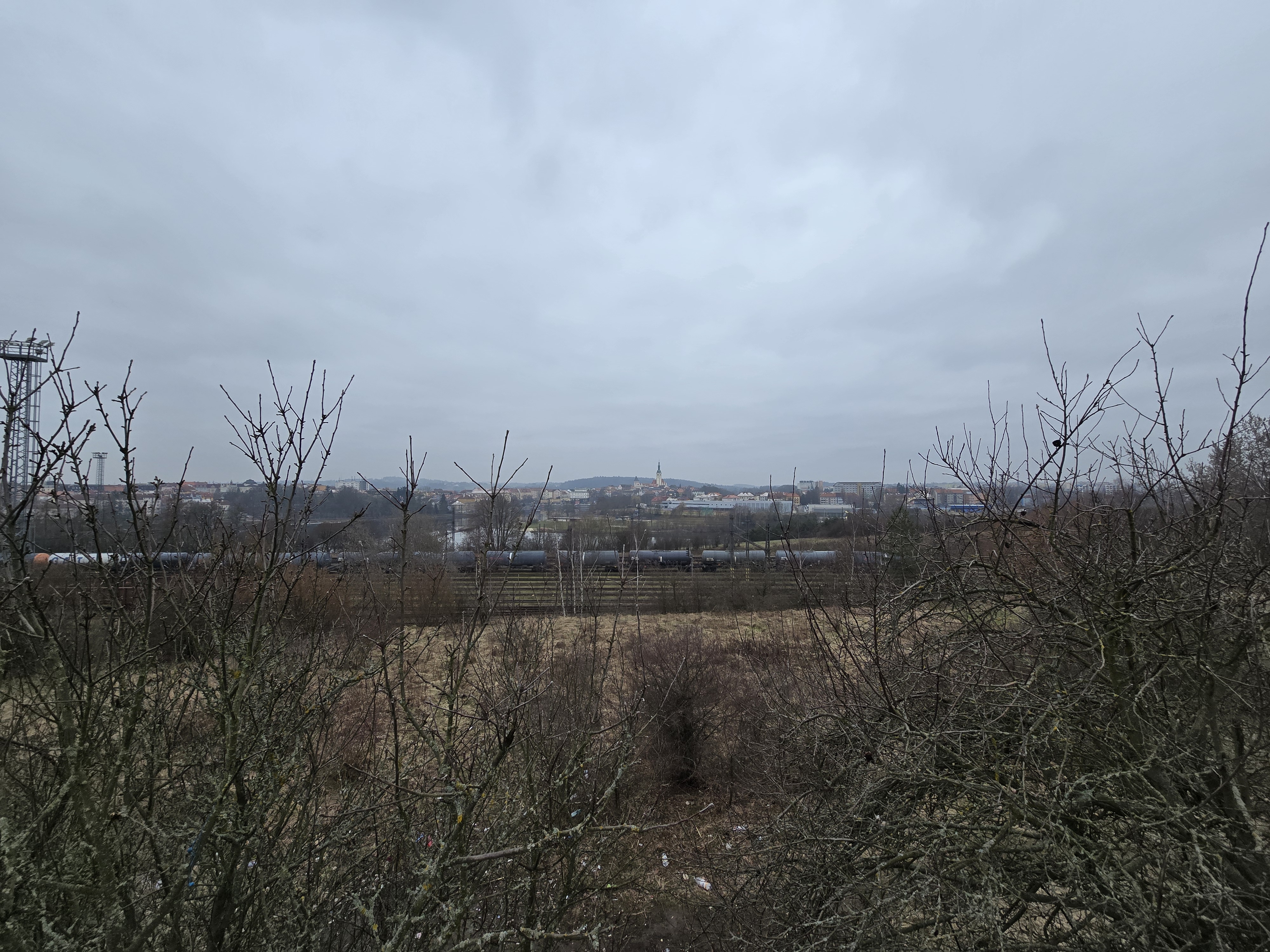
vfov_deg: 89.9
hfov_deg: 106.2
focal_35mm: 13
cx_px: 635
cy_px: 476
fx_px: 477
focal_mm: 2.2
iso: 50
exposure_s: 1/694
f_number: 2.2
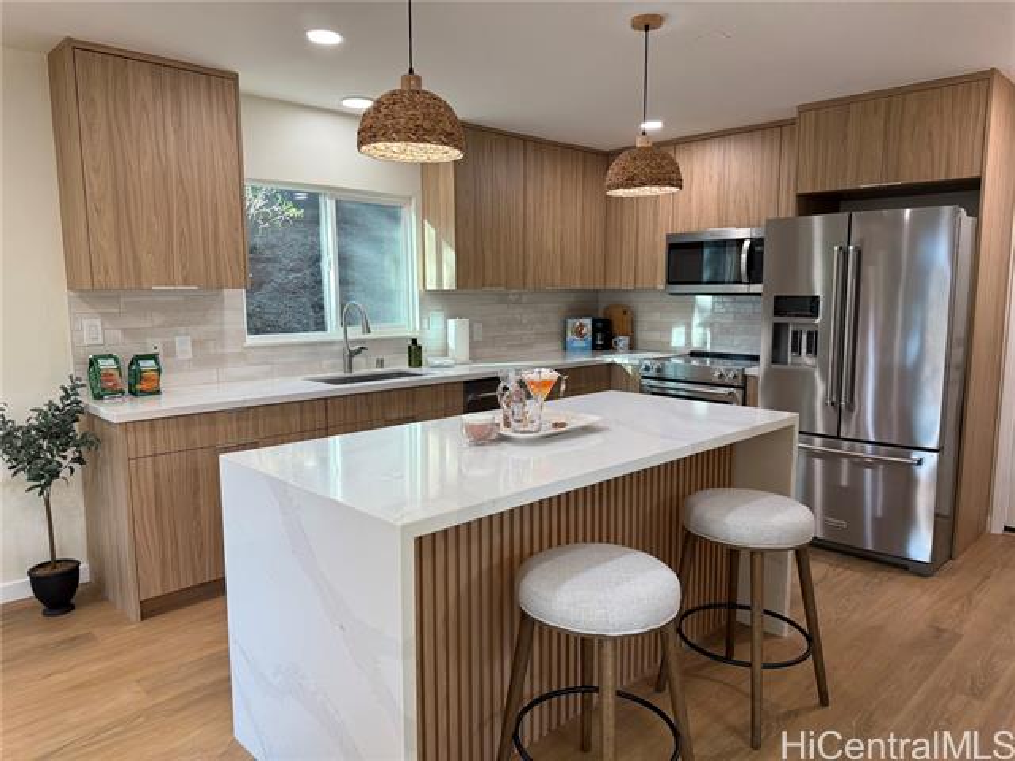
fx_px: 704
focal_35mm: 24
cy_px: 380
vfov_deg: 56.8
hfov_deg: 71.6
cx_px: 508
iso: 100
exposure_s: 1/120
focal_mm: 6.76
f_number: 1.78
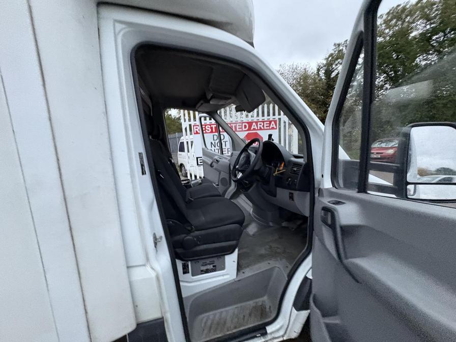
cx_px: 228
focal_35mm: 14
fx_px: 184
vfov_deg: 85.7
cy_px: 171
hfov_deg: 102.1
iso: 1000
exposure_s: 1/60
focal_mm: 2.22
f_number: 2.2
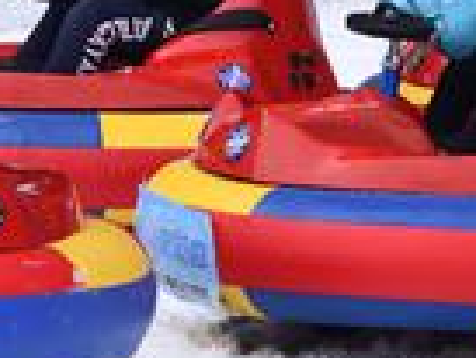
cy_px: 47
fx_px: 4404
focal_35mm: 320
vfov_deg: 4.6
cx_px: 257
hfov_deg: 6.2
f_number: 7.1
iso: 500
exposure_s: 1/800
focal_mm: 70
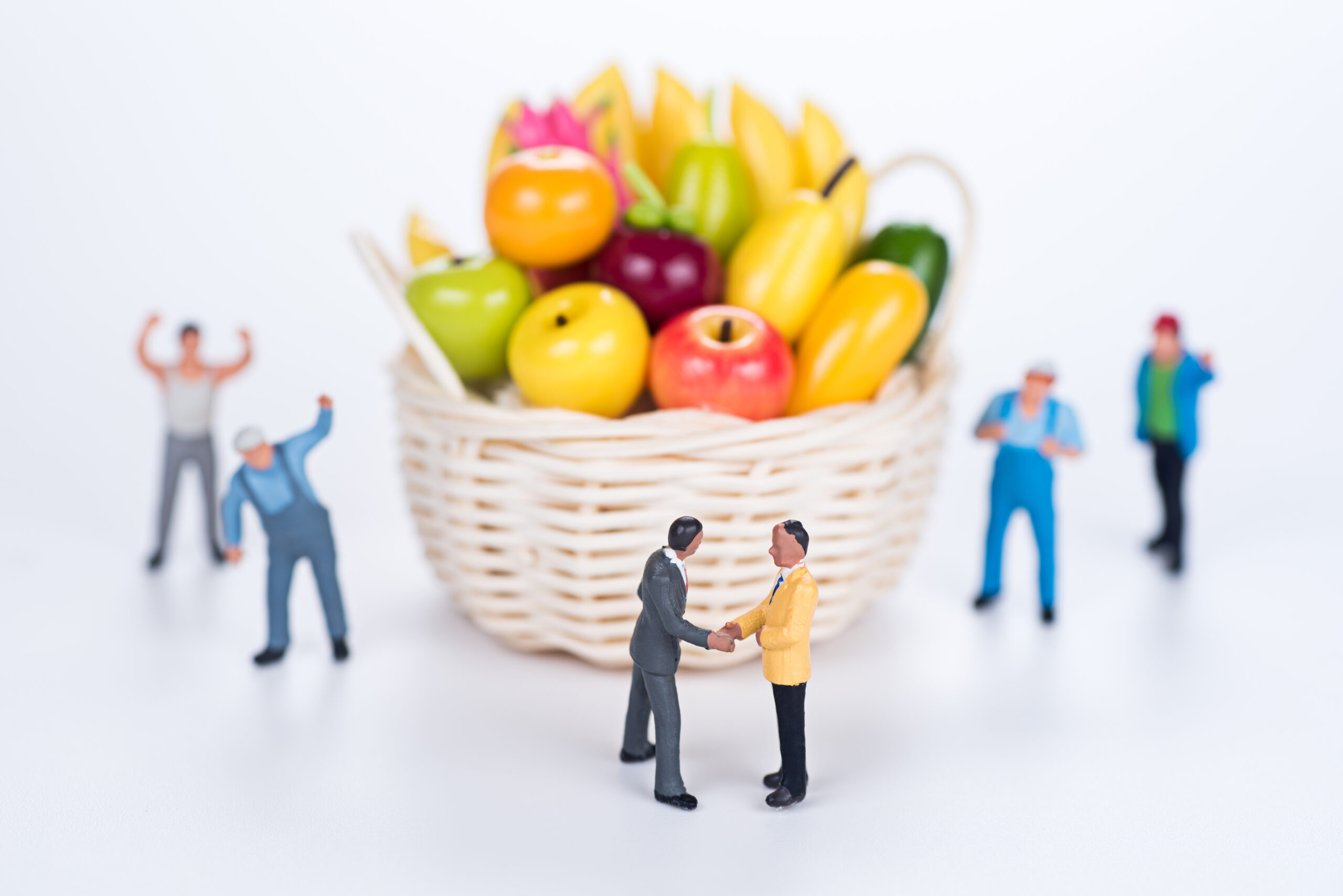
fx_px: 3359
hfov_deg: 22.6
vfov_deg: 15.2
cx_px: 672
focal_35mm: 90
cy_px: 448
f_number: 11
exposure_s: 1/200
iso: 100
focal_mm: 90
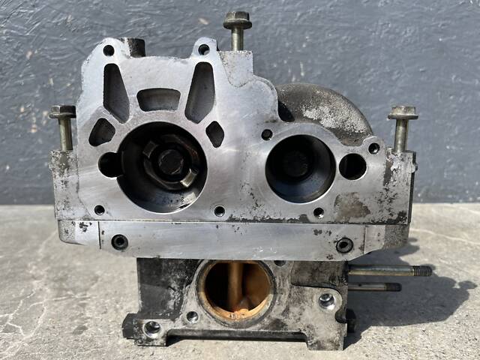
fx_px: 361
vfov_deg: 53.1
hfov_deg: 67.3
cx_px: 240
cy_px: 180
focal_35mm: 26
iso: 50
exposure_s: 1/1647
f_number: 1.6
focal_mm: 5.1
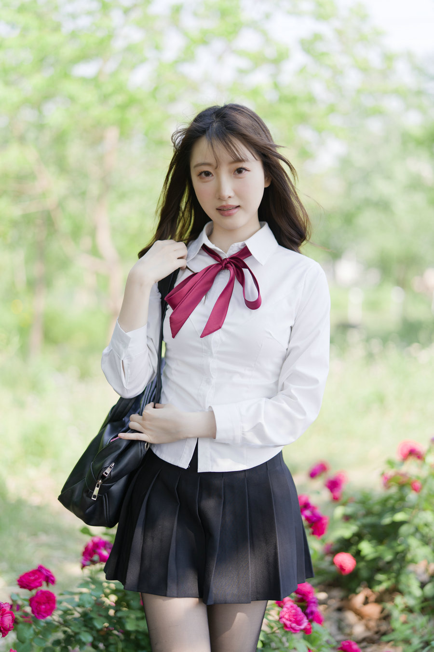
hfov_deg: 27.0
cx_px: 217
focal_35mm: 50
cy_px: 326
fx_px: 904
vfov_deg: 39.6
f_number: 1.4
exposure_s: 1/1250
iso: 100
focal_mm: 50
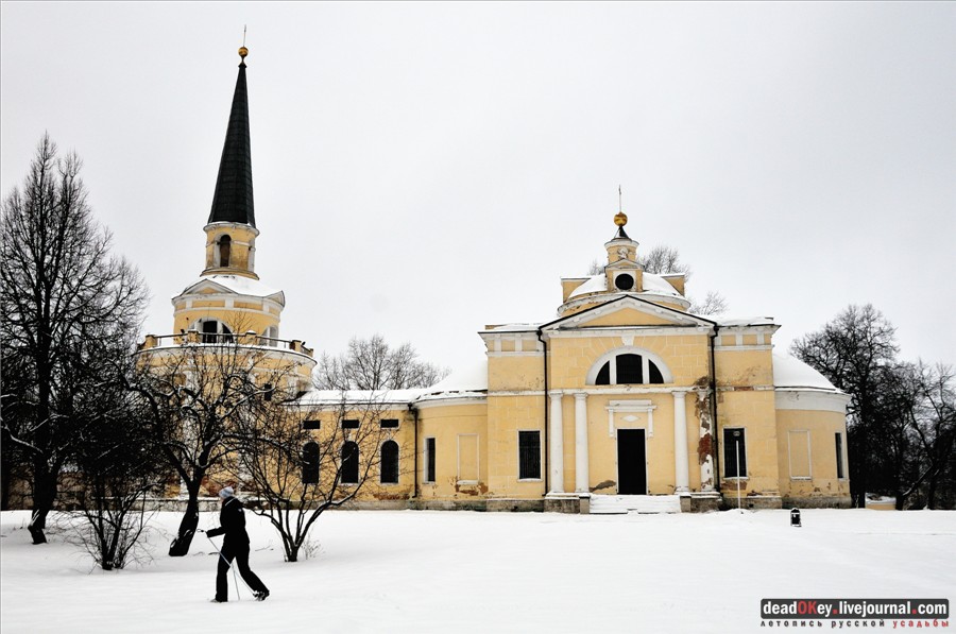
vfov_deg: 36.8
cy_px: 317
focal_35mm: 36
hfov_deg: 53.2
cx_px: 478
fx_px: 954
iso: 400
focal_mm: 24
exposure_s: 1/250
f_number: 6.3
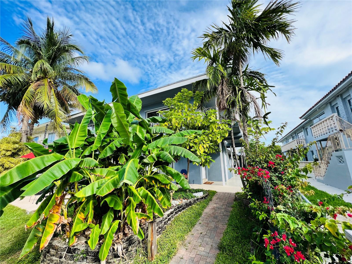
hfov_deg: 106.2
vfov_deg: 89.9
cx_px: 176
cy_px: 132
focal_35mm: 13
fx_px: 132
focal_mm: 1.57
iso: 32
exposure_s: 1/479
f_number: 1.8
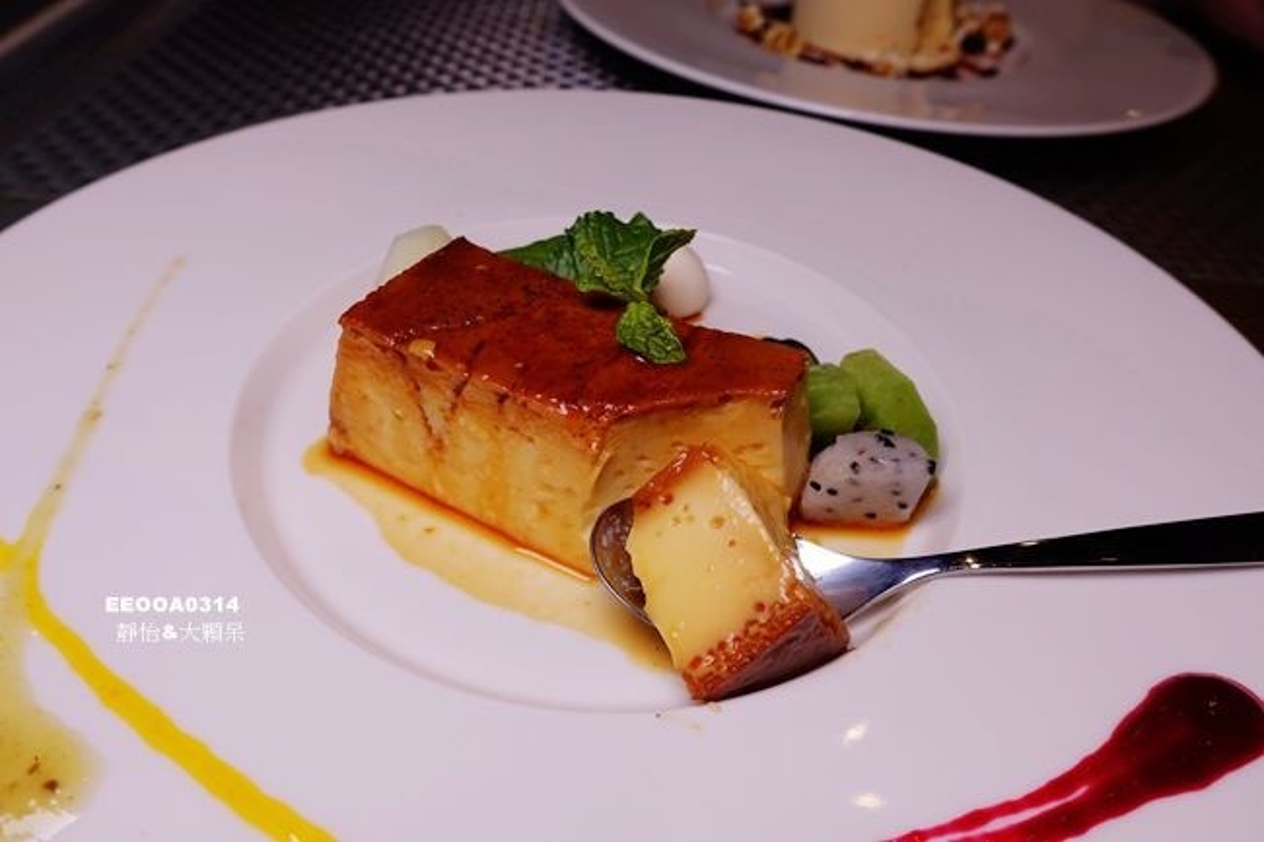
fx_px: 842
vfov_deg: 53.1
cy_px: 421
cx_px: 632
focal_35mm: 24
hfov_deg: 73.8
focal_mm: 8.8
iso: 125
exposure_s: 1/160
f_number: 4
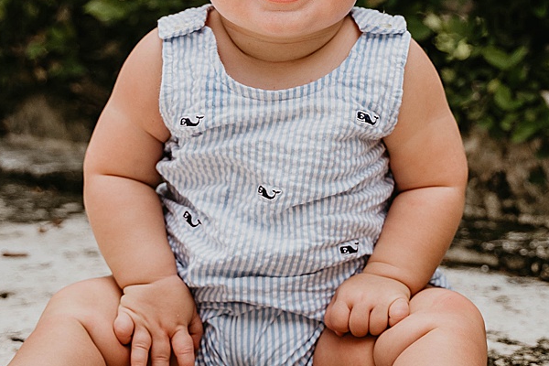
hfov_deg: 17.0
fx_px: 1830
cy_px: 54
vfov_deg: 11.4
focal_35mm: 120
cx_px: 389
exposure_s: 1/500
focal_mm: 45
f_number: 2.8
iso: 125
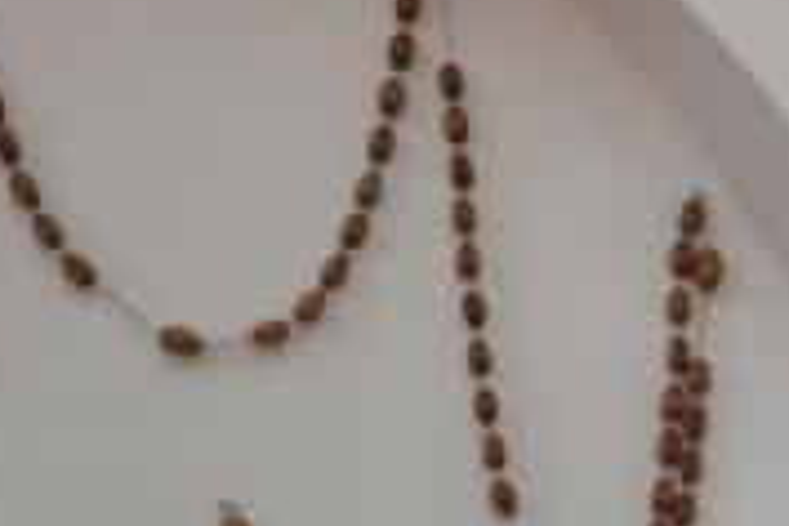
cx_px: 1752
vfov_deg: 4.1
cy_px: 1415
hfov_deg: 6.0
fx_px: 7232
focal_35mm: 330
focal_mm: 38
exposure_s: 1/125
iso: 400
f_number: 5.6
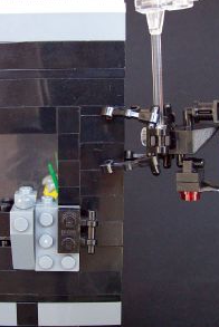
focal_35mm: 51
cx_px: 61
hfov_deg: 26.3
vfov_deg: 38.8
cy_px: 164
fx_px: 464
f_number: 2.7
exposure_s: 1/8
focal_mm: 6
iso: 160
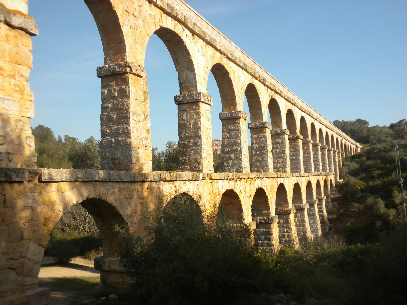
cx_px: 204
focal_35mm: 37
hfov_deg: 50.1
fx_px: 435
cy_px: 152
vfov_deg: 38.7
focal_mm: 6.6
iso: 64
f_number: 3.5
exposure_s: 1/520
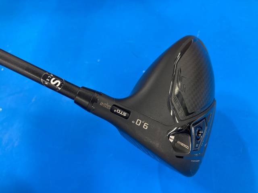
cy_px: 96
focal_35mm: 28
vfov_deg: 49.7
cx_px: 129
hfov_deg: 63.4
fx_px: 209
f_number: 1.8
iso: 80
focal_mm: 3.99
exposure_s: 1/50
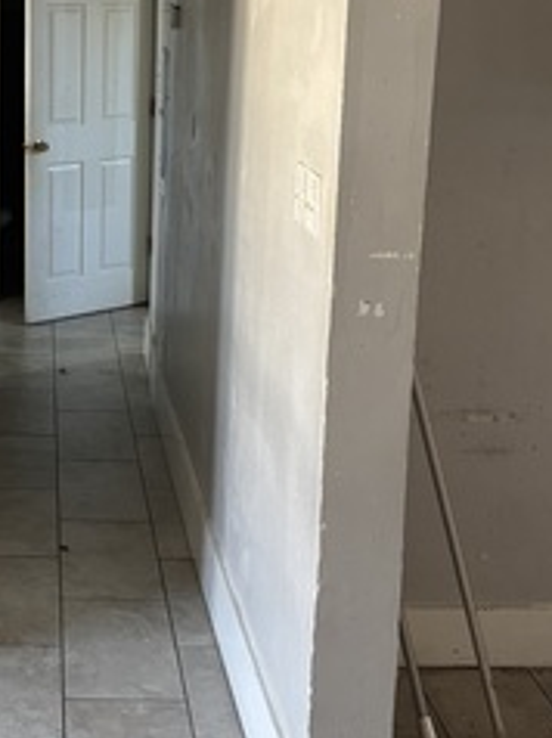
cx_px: 47
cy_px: 245
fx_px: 1491
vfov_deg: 27.6
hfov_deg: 20.5
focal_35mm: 70
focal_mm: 5.96
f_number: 1.6
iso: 160
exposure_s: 1/60
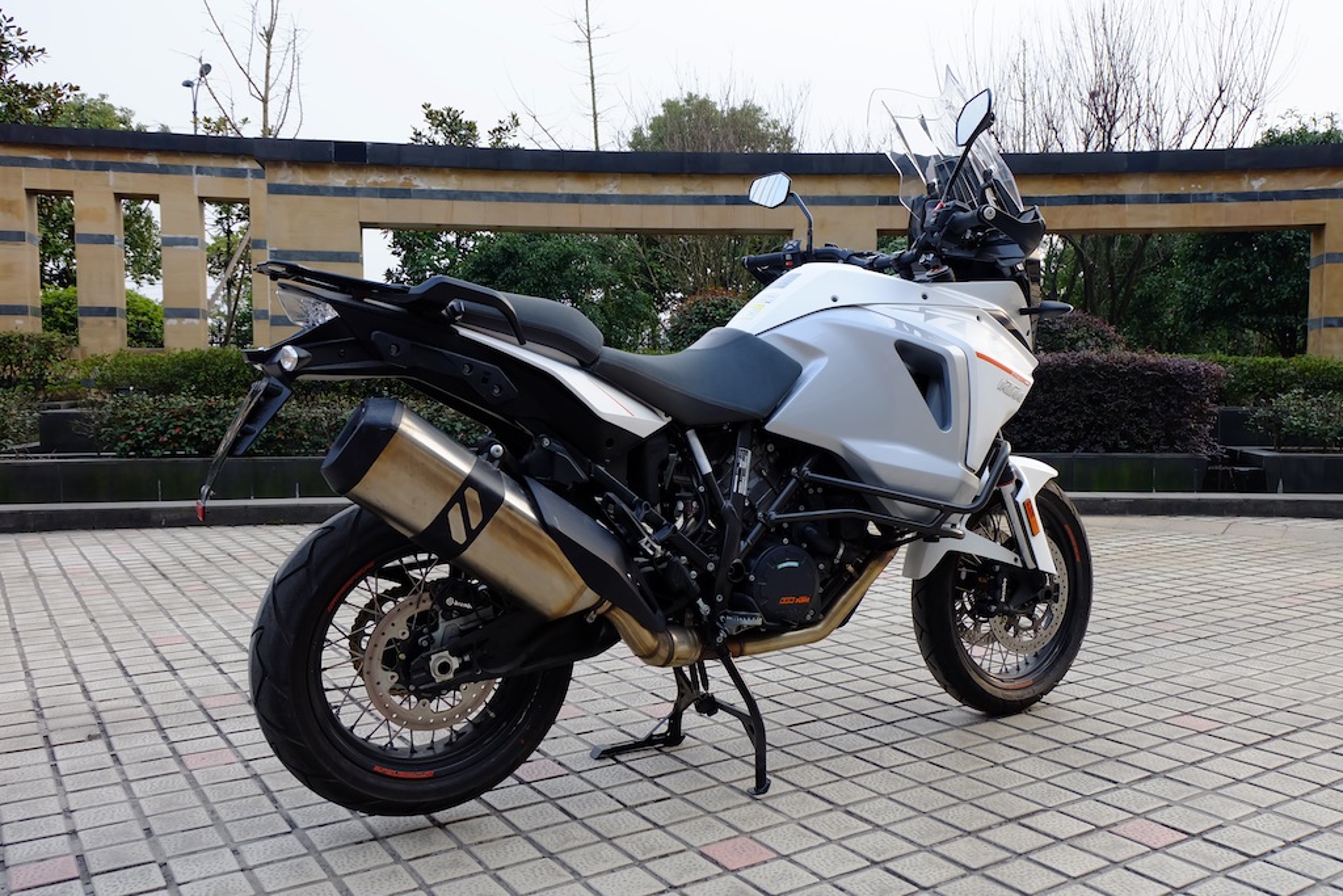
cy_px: 448
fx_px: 1082
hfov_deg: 63.7
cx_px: 672
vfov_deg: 45.0
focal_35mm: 29
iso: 400
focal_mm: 19.2
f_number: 5.6
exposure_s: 1/200
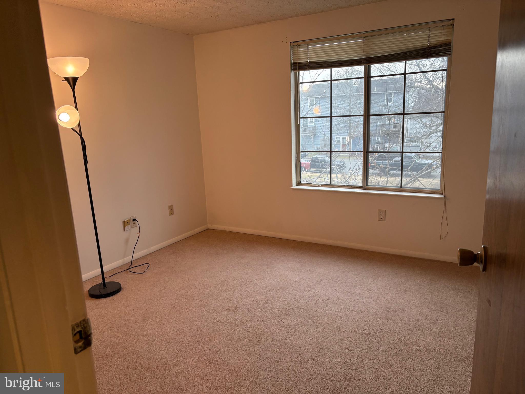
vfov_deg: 53.1
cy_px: 197
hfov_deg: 67.3
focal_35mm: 26
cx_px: 262
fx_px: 394
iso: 125
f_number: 1.6
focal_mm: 5.96
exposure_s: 1/122
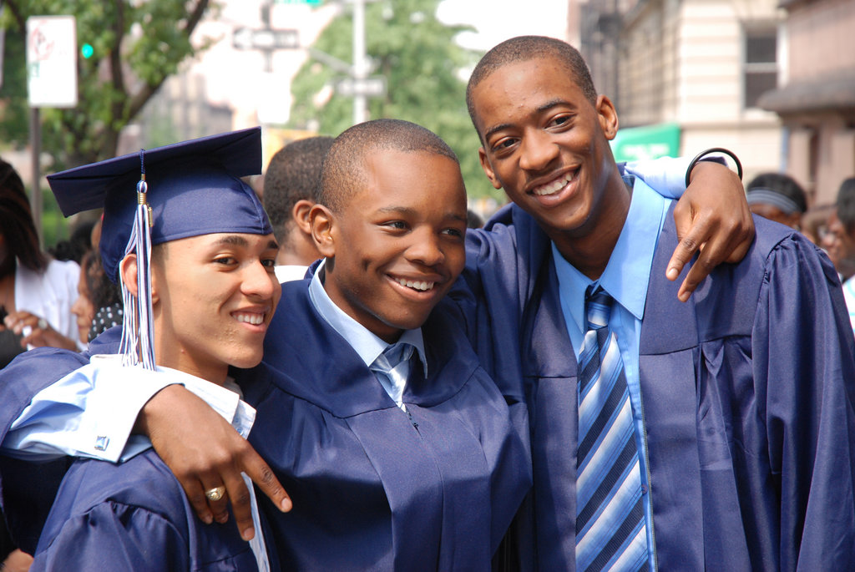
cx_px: 428
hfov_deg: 19.4
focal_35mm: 105
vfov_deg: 13.1
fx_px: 2496
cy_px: 286
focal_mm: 70
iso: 400
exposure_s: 1/250
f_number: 4.5
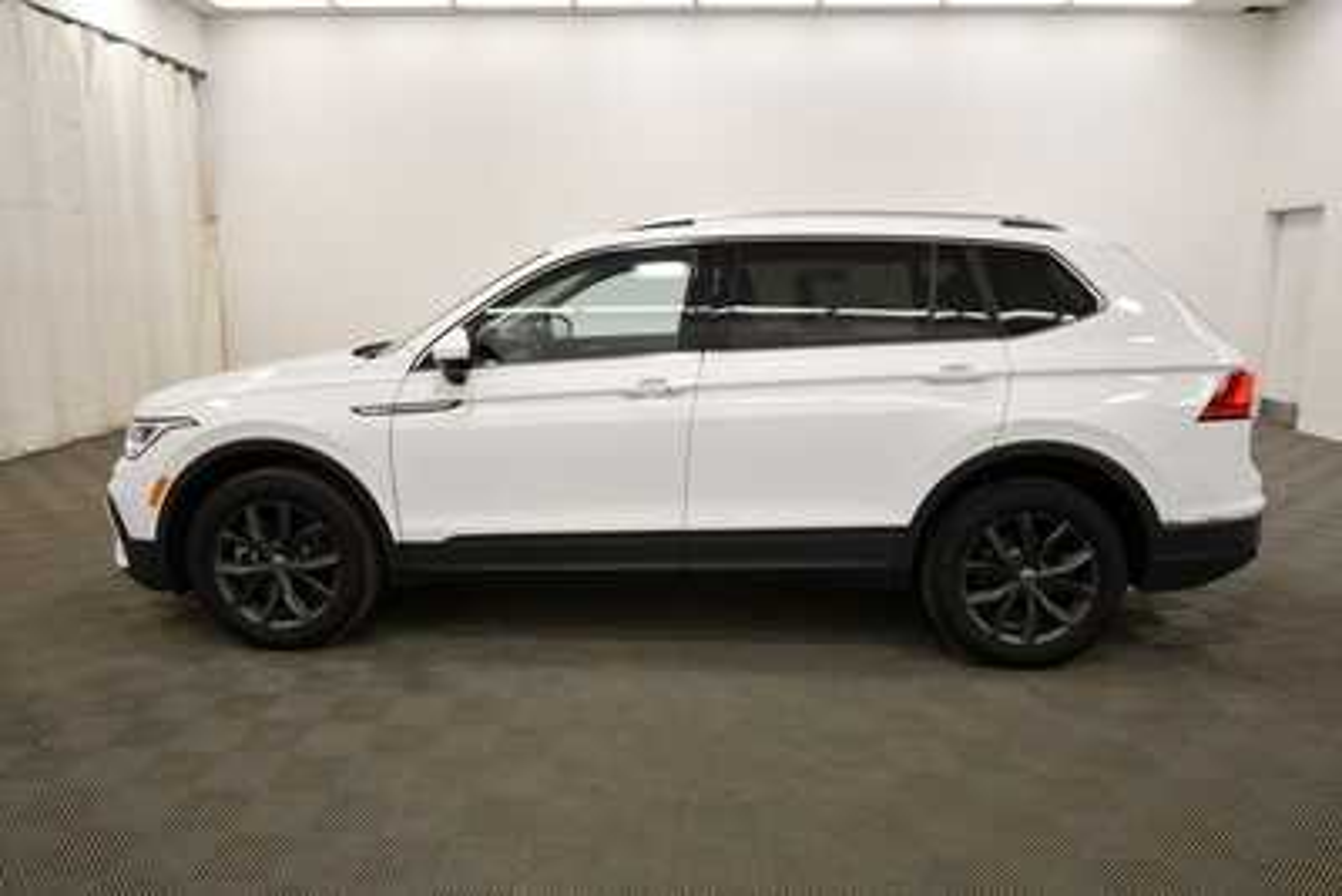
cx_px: 671
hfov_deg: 73.7
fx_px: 895
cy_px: 448
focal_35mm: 24
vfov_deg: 53.2
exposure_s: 1/200
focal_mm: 16
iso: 800
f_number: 5.3
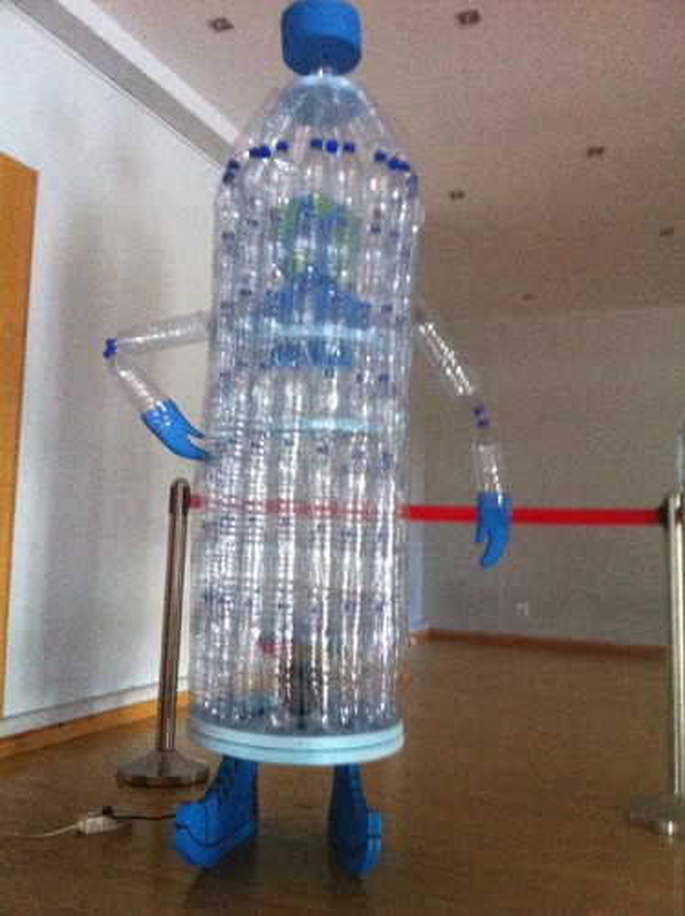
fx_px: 925
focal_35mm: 35
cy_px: 458
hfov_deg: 40.6
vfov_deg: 52.7
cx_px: 342
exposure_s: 1/15
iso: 500
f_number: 2.8
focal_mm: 3.85
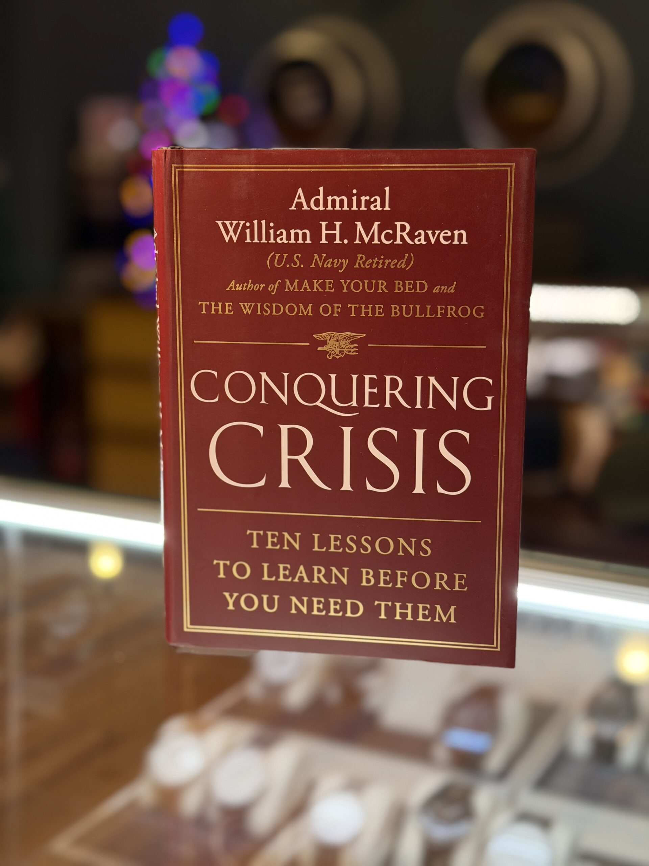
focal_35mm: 48
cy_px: 433
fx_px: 1200
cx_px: 324
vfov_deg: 39.7
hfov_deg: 30.3
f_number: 1.78
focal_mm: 6.76
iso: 200
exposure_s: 1/60
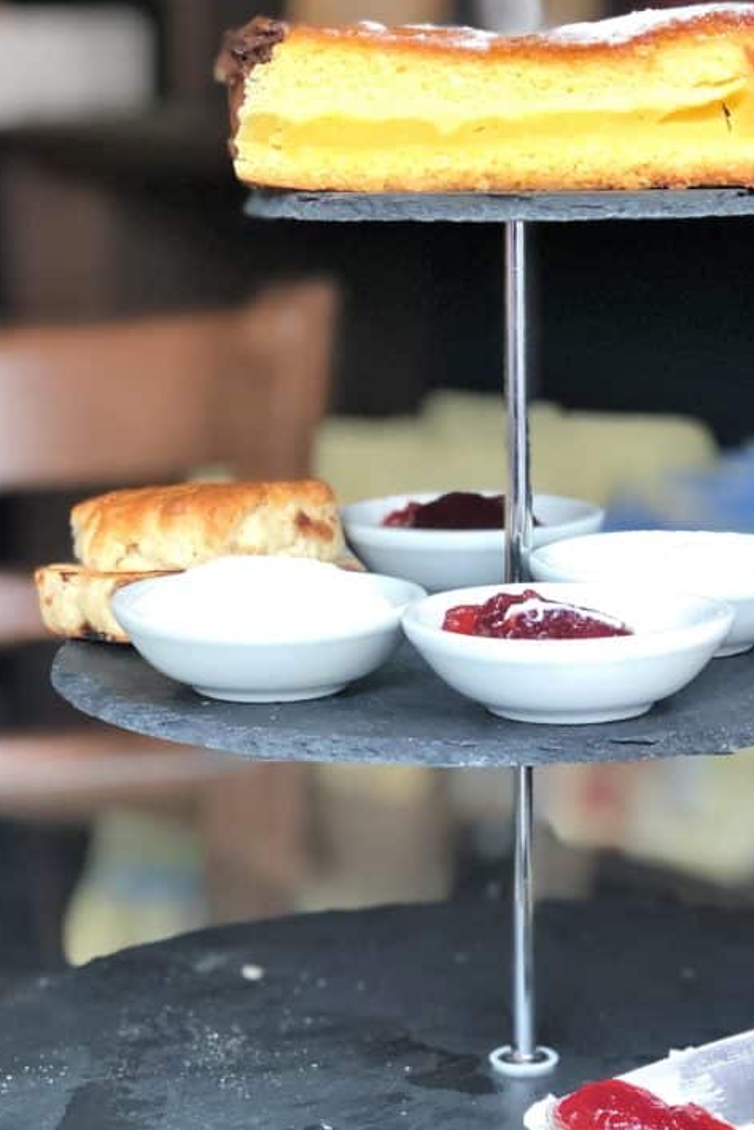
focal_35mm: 89
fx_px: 2796
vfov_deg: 22.9
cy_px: 503
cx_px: 472
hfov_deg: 15.3
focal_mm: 6.6
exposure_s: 1/33
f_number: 2.8
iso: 64
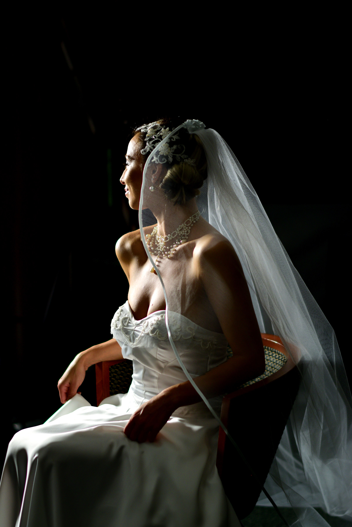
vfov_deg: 23.4
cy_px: 264
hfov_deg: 15.7
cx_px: 176
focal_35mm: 87
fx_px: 1276
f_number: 1.4
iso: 400
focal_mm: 58
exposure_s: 1/200
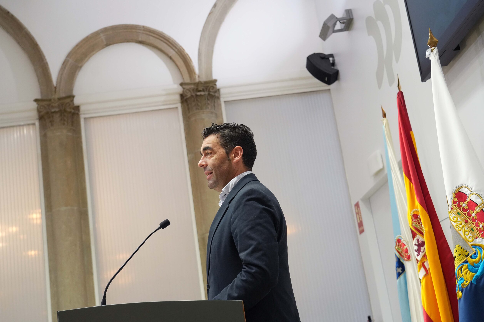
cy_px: 160
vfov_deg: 28.1
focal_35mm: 48
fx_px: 645
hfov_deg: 41.1
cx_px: 243
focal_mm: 47
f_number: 4
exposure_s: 1/400
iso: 4000
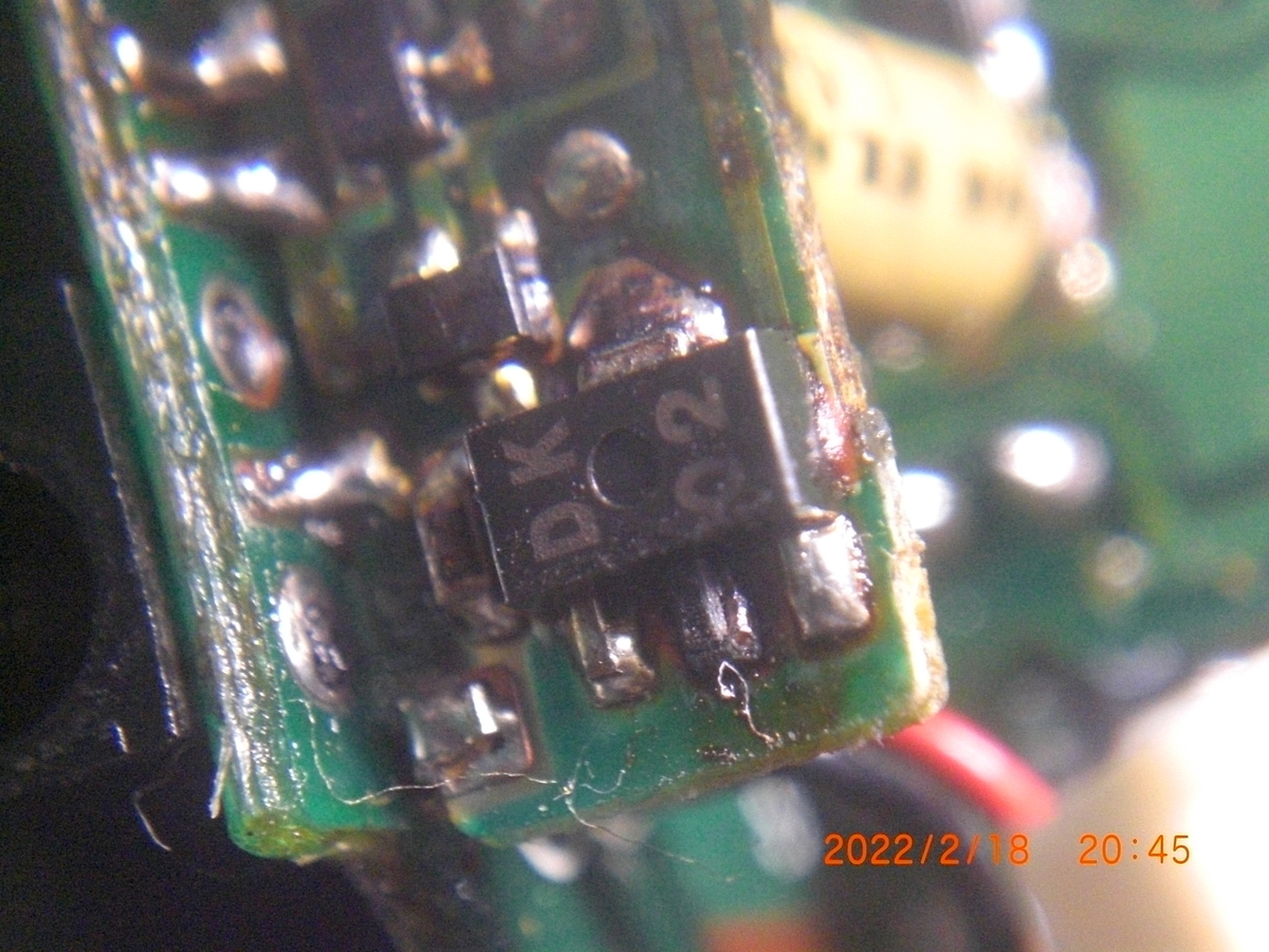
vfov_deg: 19.6
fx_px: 2749
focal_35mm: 75
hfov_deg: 26.0
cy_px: 476
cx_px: 634
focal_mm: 12.47
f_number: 4.5
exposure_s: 1/10
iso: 800
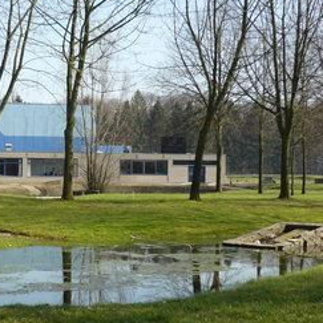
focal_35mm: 72
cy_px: 177
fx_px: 760
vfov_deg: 24.0
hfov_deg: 23.2
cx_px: 20
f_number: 2.8
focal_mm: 5.5
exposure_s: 1/640
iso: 100
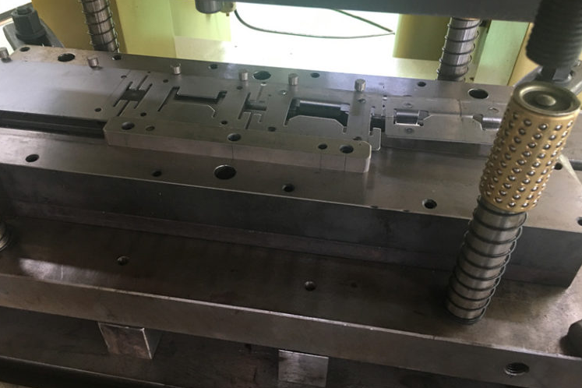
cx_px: 287
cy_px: 185
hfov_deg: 60.3
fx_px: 501
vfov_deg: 42.3
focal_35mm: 31
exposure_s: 1/17
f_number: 2.2
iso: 80
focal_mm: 4.15
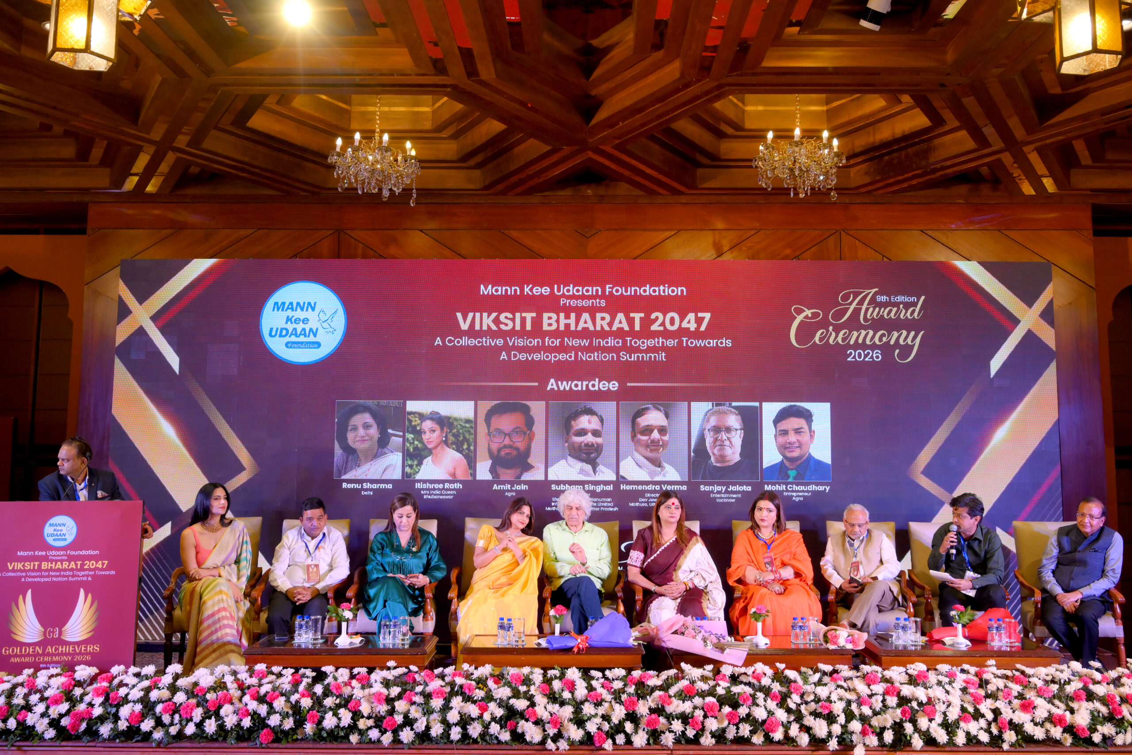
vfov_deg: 43.6
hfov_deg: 61.9
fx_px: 943
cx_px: 566
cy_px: 378
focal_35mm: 30
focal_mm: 30
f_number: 5.6
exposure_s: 1/125
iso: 1250
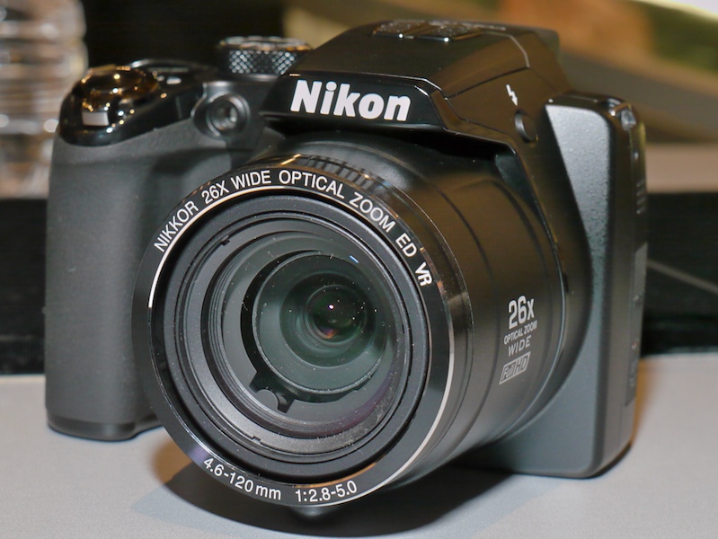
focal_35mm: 90
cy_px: 270
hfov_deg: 21.8
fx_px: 1868
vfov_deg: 16.4
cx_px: 359
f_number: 8
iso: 800
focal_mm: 45
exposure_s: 1/60
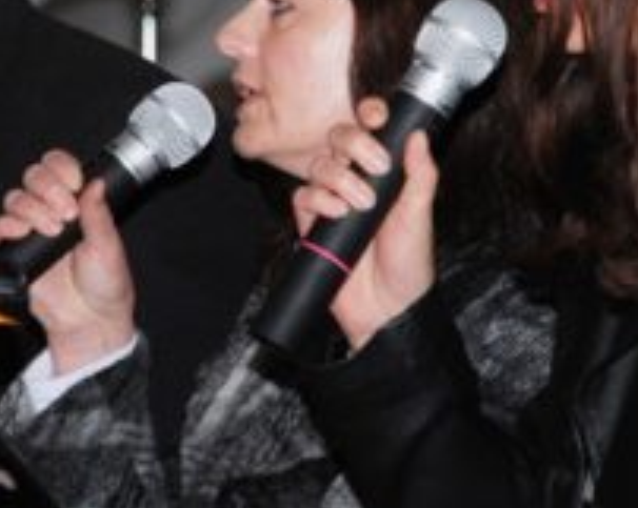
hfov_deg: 3.6
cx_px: 281
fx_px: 10223
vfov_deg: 2.8
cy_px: 57
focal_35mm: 542
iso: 200
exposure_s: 1/60
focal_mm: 155
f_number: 6
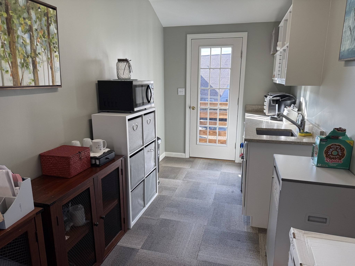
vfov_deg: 56.8
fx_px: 246
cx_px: 178
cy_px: 133
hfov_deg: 71.6
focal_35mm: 24
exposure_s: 1/212
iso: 80
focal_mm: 6.76
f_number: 1.78
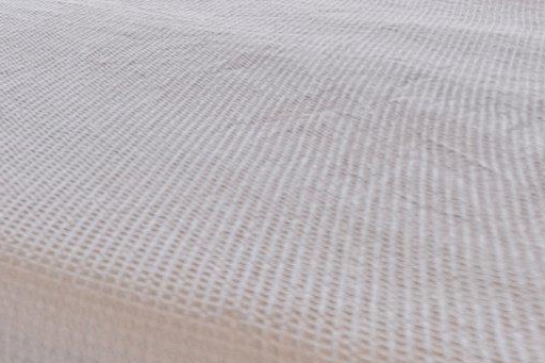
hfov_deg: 22.2
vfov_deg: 18.4
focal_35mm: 64
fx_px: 969
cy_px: -211
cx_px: -381
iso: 500
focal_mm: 16
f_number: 8
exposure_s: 1/4
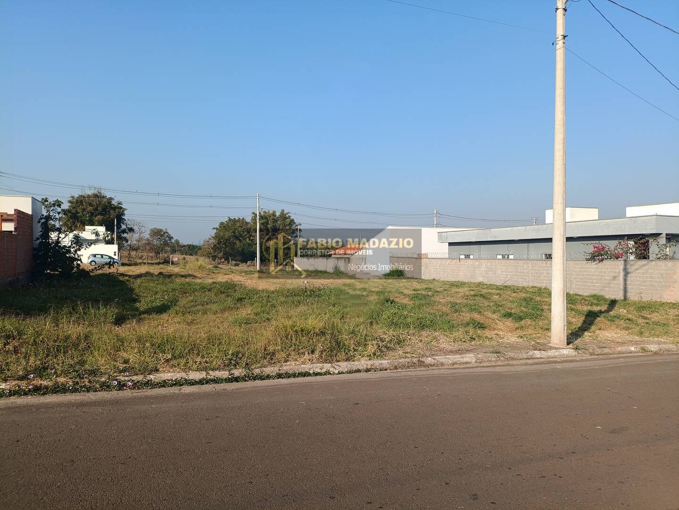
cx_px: 340
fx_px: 491
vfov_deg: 54.9
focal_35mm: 25
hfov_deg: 69.4
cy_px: 255
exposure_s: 1/449
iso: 50
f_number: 1.7
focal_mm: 4.71
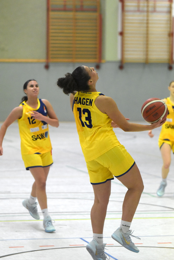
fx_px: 1109
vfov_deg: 13.4
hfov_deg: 9.0
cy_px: 130
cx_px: 87
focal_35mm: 153
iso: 4000
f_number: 2.8
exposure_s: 1/800
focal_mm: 102
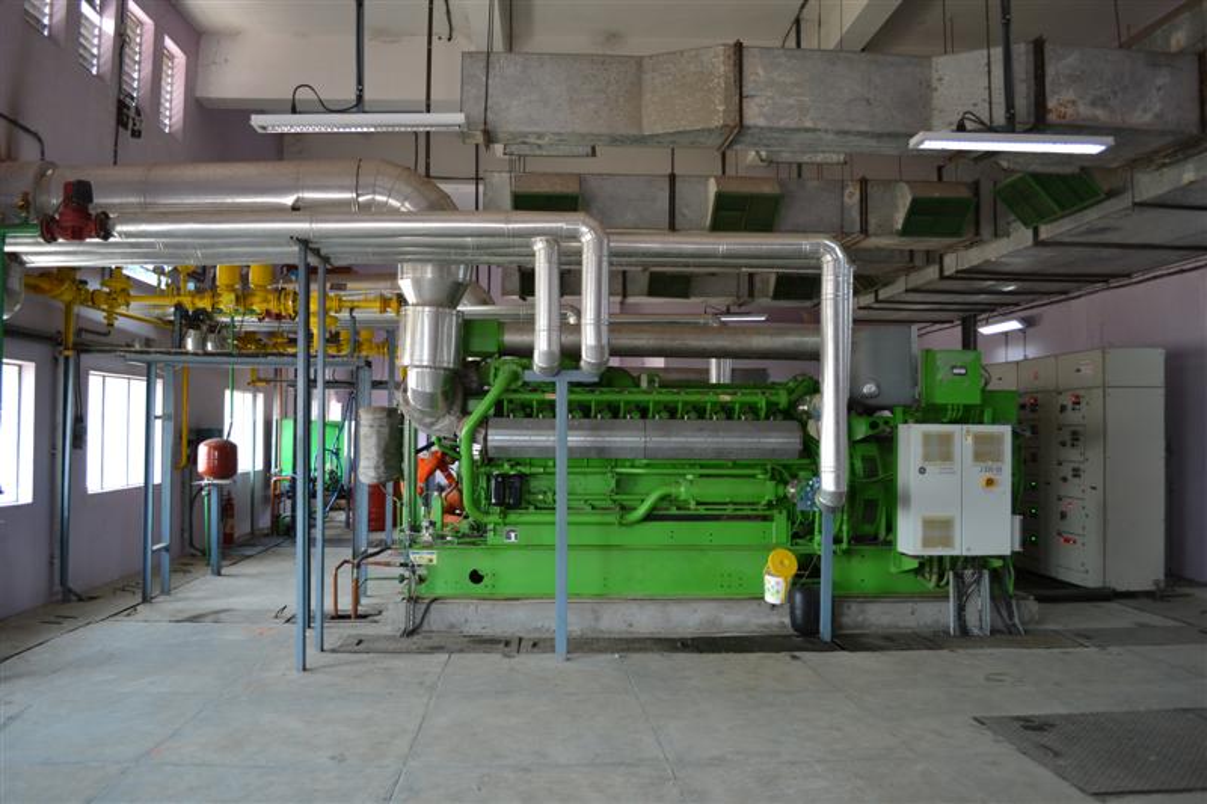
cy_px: 402
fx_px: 905
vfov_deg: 47.9
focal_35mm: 27
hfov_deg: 67.4
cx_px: 604
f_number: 3.5
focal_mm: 18
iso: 400
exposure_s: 1/50
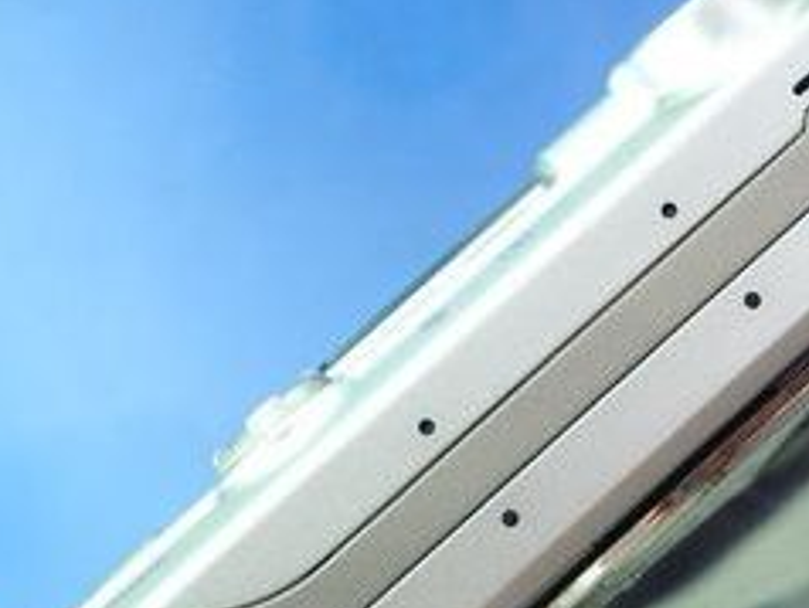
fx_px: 2737
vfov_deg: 12.6
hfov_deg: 16.8
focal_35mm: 117
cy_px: 498
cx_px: 488
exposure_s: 1/30
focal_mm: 10.2
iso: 200
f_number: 3.5
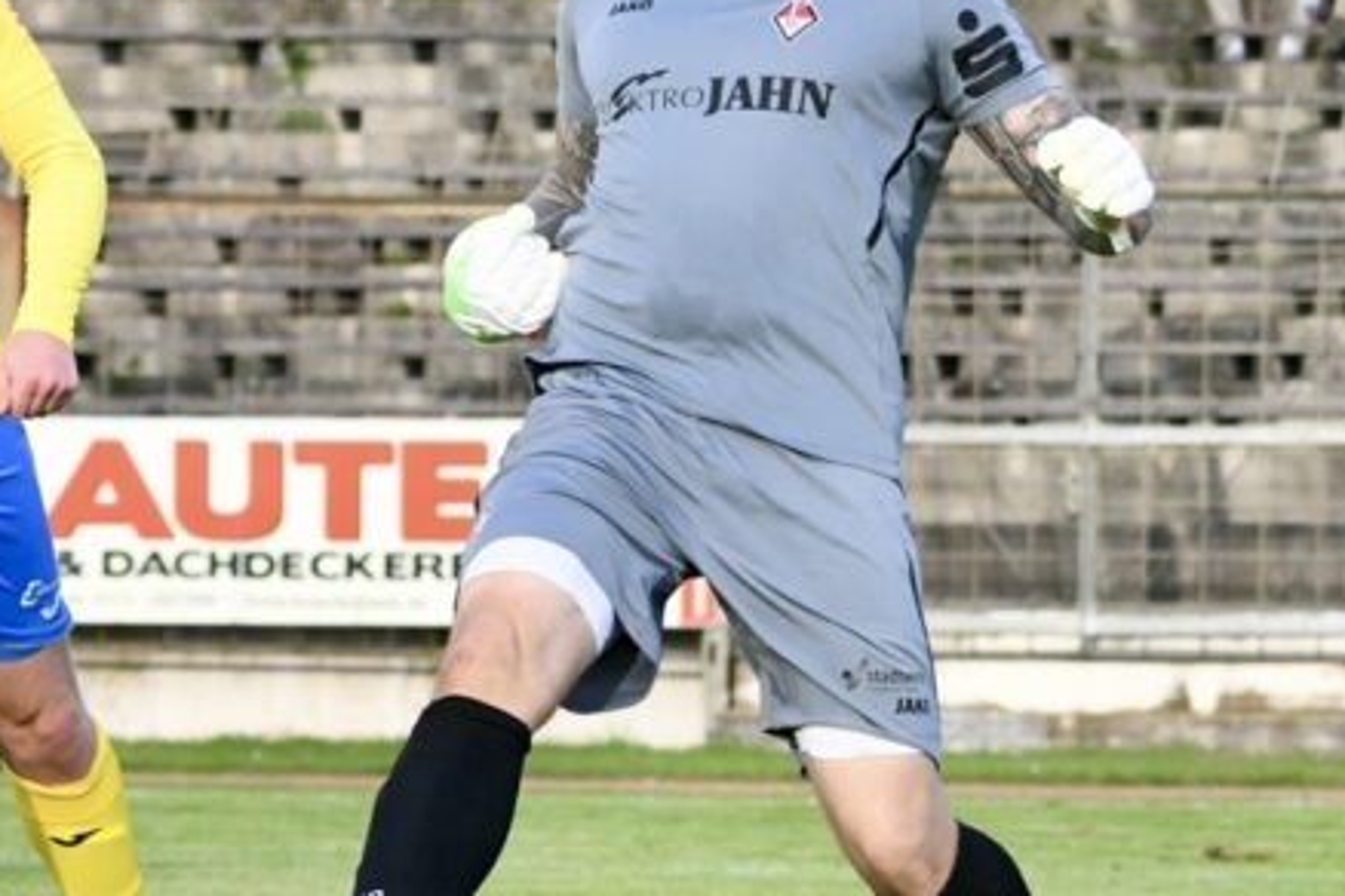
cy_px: 469
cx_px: 261
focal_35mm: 262
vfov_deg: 5.2
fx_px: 9788
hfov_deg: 7.8
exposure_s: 1/1600
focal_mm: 112
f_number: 5.6
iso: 3200
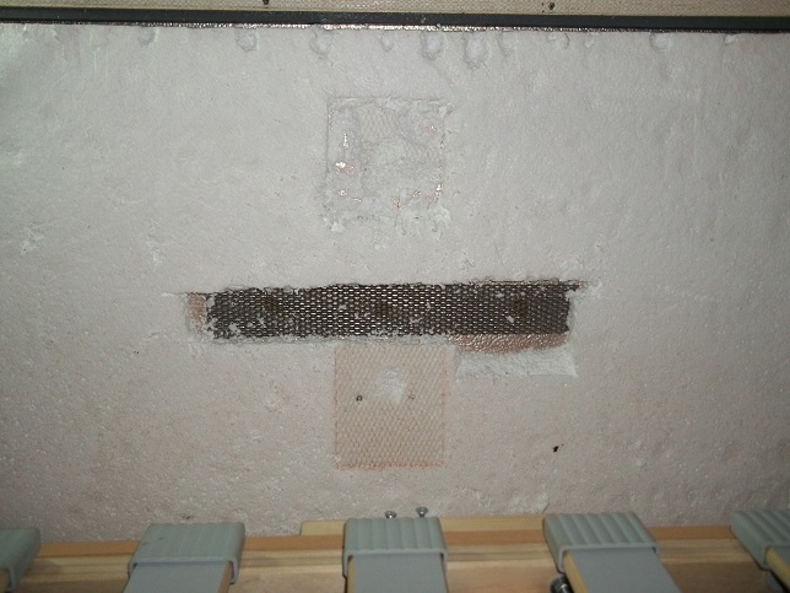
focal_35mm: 32
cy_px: 296
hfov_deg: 56.8
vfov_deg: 44.2
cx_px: 395
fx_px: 730
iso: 160
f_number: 2.9
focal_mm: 5.7
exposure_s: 1/30
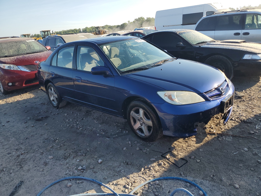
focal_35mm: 26
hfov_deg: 67.3
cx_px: 130
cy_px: 98
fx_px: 196
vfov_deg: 53.1
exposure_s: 1/1250
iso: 50
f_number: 1.5
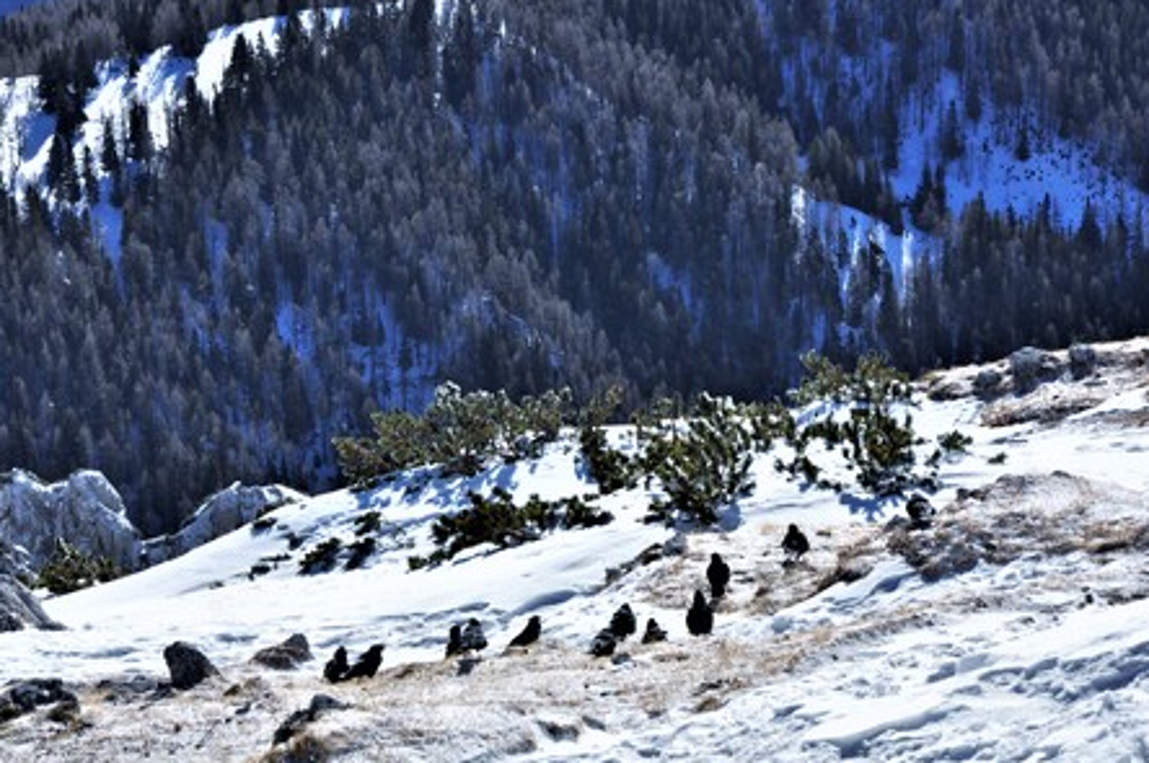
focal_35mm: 149
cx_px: 569
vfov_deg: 9.2
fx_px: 4750
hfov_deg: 13.8
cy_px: 382
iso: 200
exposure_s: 1/200
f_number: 18
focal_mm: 98
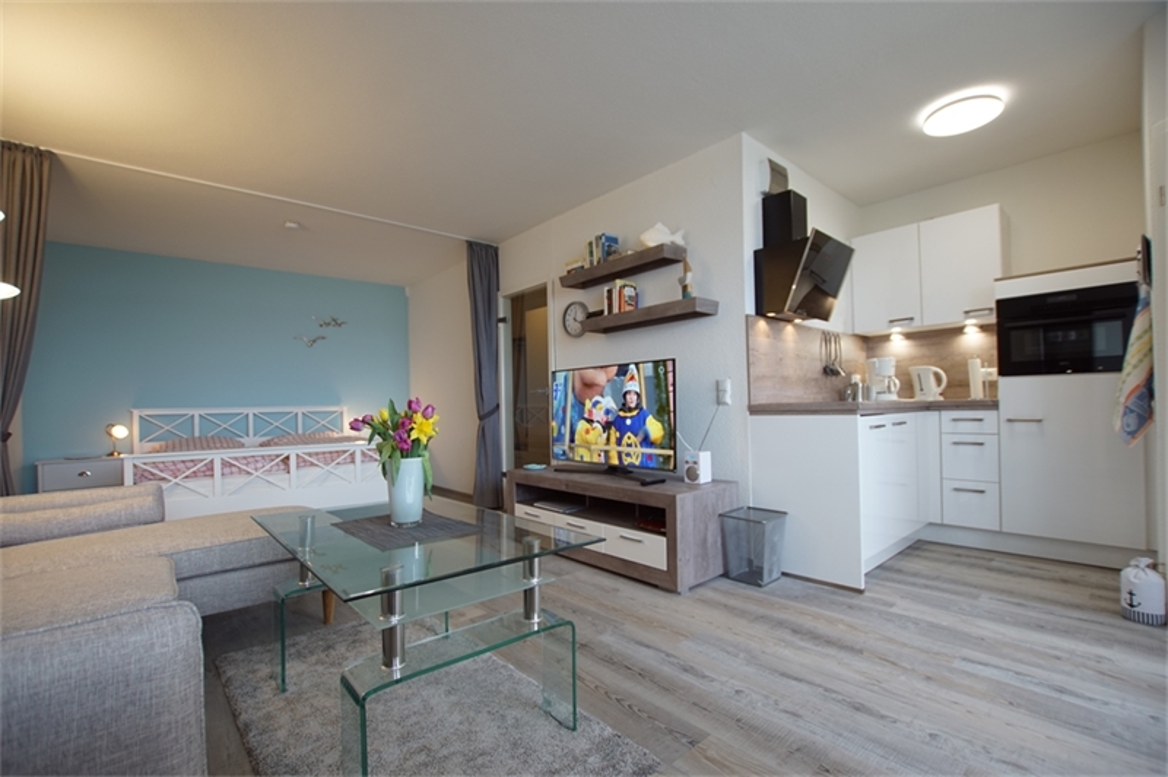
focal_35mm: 15
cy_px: 388
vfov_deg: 77.2
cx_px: 584
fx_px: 486
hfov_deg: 100.4
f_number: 3.5
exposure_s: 1/60
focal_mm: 10
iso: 400
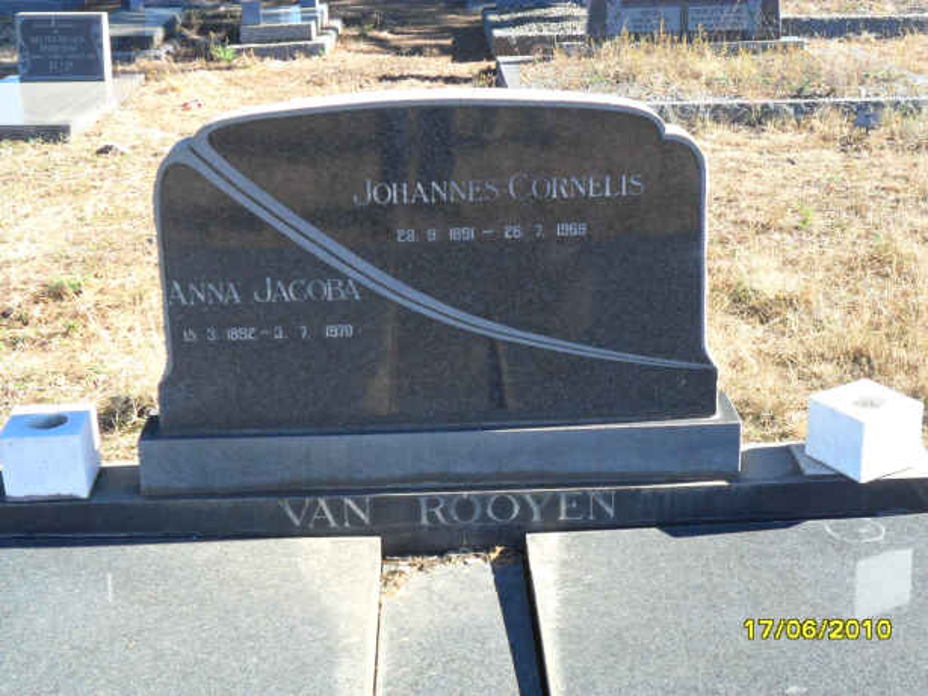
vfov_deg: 28.1
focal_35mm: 52
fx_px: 1395
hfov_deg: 36.8
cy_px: 348
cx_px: 464
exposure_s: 1/90
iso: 100
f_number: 5
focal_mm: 9.3
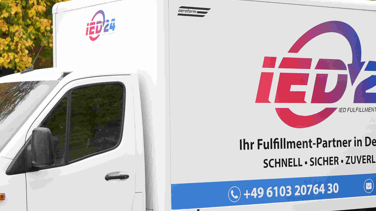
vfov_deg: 12.2
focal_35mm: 99
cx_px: 209
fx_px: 987
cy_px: 124
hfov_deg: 21.6
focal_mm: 44
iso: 1250
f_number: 2.2
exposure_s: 1/2500
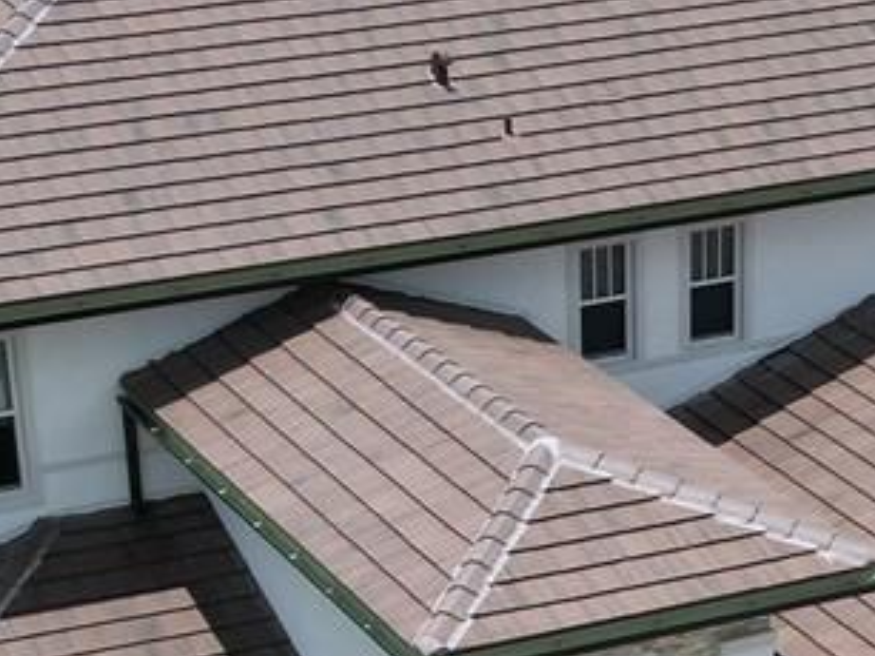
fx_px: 3158
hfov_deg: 15.7
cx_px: 675
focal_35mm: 125
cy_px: 907
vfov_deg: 11.5
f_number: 1.7
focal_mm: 6.72
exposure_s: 1/6000
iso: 200
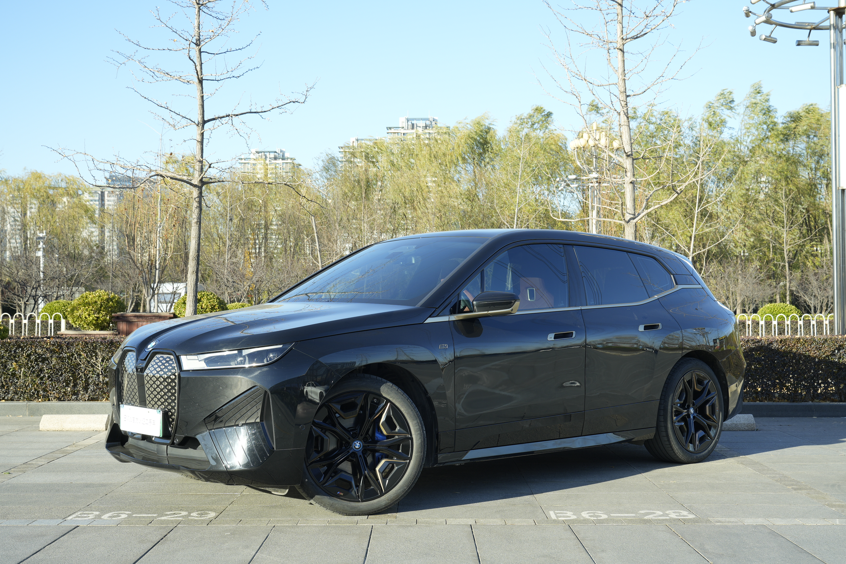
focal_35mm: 45
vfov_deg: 29.9
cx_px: 423
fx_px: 1057
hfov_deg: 43.6
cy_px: 282
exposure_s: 1/80
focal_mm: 45
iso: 100
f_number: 8
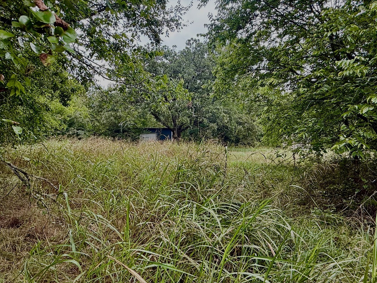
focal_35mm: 21
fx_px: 229
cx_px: 176
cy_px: 145
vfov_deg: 63.4
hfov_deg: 78.9
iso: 50
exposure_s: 1/133
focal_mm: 2.22
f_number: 2.2
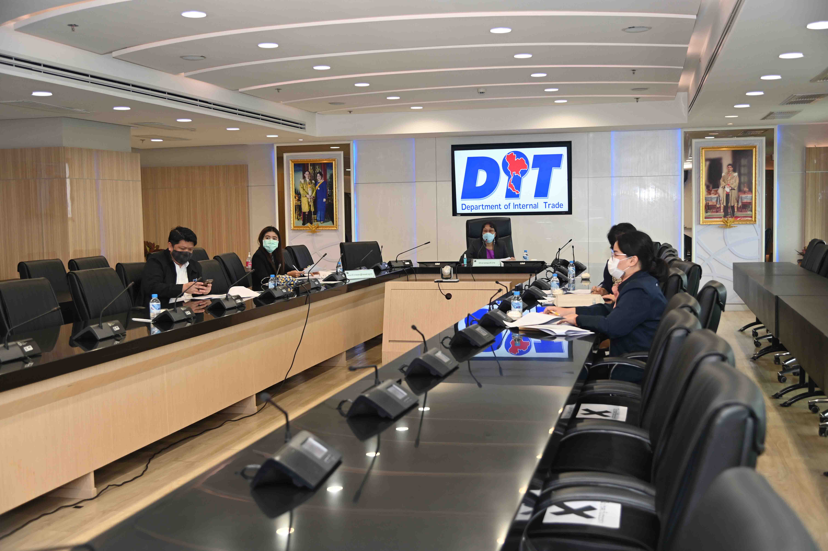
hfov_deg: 50.7
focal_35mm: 38
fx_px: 873
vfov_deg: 35.0
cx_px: 414
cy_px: 276
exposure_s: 1/60
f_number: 4
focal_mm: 38
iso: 280
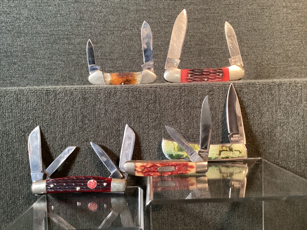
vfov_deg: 45.4
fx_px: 275
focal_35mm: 31
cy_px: 115
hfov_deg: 58.3
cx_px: 154
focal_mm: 3.3
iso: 400
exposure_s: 1/40
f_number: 2.4
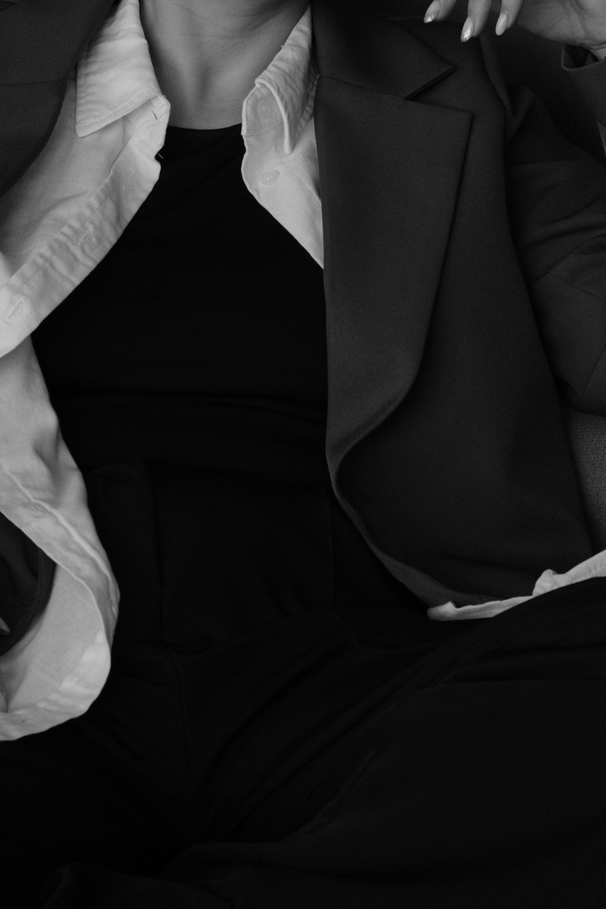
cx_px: 200
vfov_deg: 17.8
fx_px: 2904
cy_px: 457
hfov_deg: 11.9
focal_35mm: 115
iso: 400
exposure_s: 1/80
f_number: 6.4
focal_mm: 30
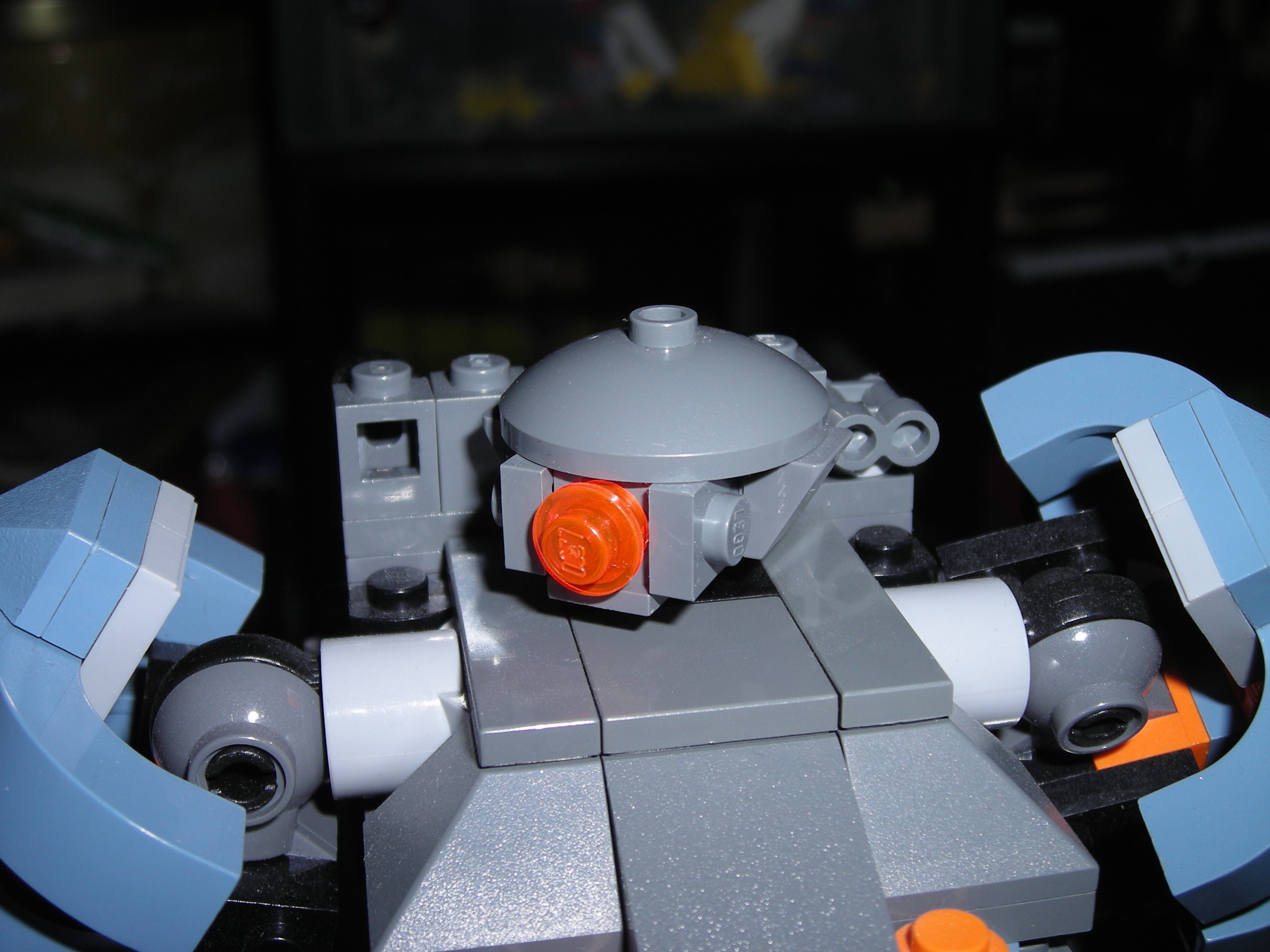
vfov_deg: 30.9
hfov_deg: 40.4
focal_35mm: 47
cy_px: 476
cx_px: 635
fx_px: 1724
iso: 50
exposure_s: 1/60
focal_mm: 7.8
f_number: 6.9
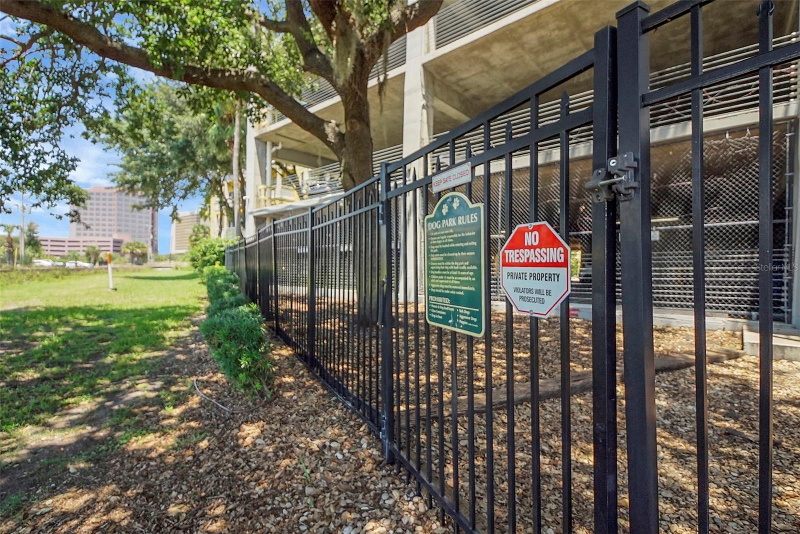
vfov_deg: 77.3
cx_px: 400
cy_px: 267
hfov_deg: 100.4
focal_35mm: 15
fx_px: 333
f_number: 4.5
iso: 500
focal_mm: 10
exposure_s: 1/1000
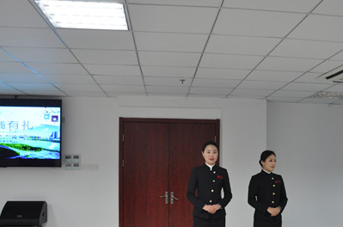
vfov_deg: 29.9
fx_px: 418
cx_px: 238
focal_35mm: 44
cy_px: 169
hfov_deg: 43.7
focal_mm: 18
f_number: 6.3
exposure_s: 1/40
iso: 1000
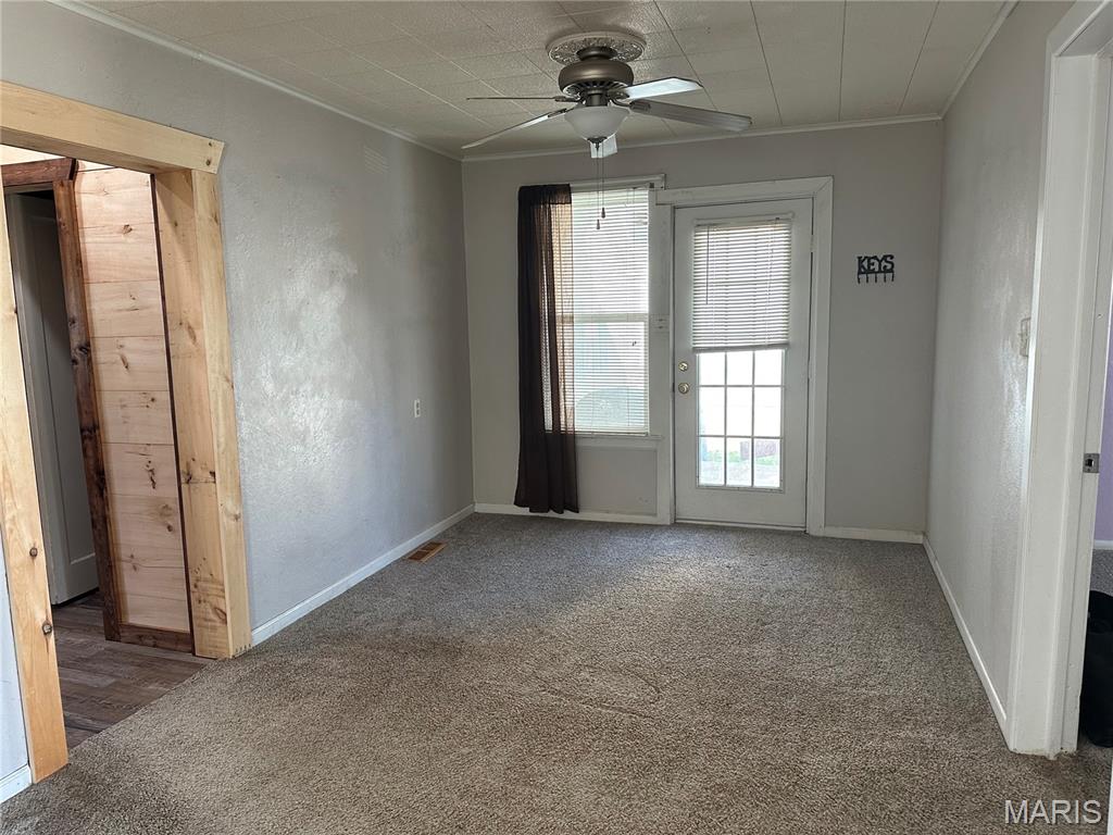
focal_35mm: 24
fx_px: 772
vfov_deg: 56.8
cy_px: 418
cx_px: 556
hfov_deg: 71.6
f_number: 1.78
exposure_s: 1/120
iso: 200
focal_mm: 6.86
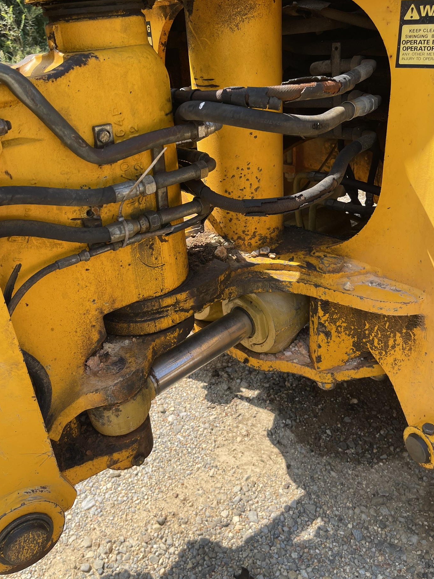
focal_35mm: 28
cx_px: 199
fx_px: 468
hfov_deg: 49.7
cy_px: 270
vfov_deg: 63.4
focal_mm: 5.1
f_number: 1.6
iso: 32
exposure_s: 1/938
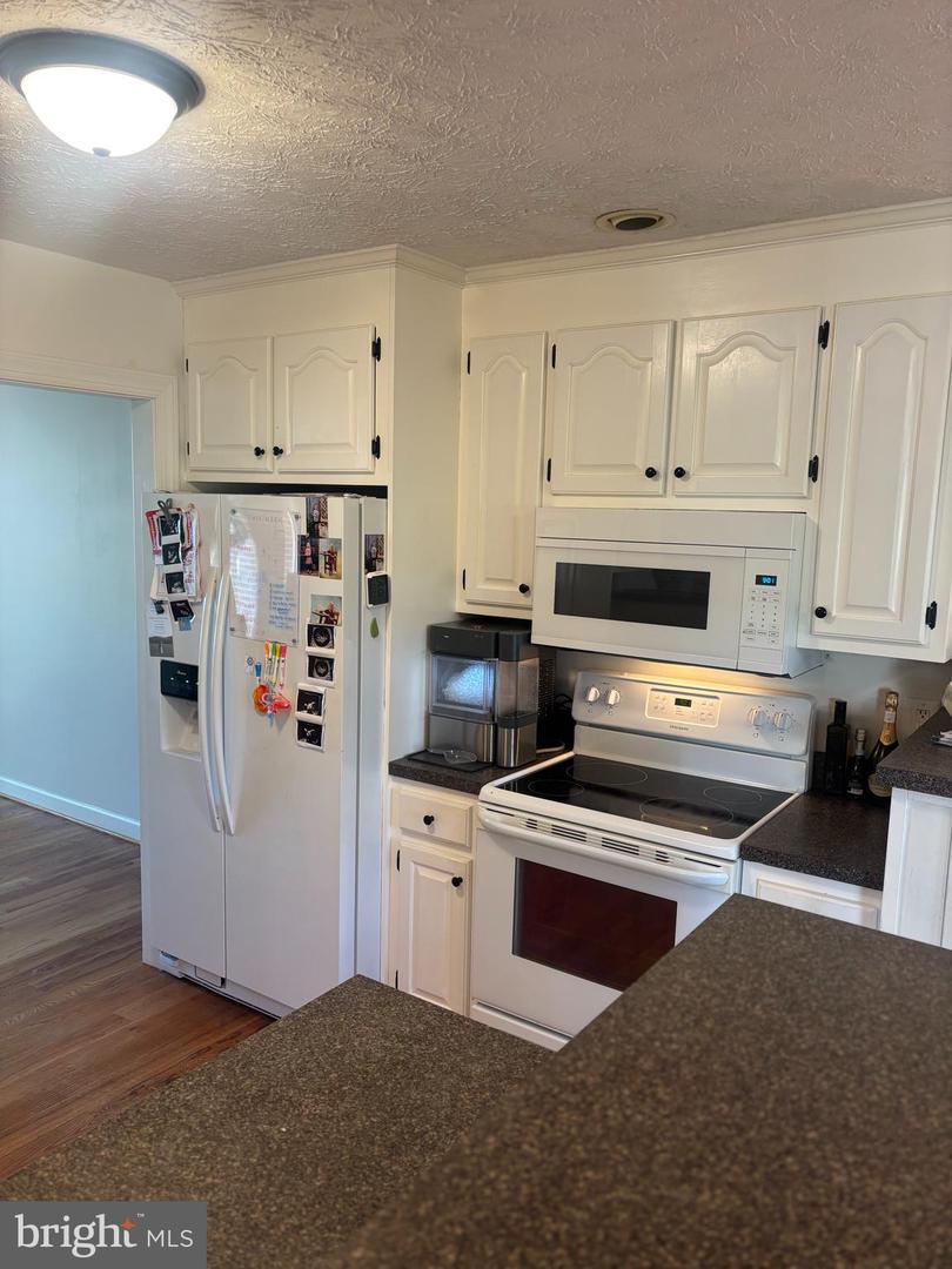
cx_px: 476
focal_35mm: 26
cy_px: 634
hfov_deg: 53.1
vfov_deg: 67.3
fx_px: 953
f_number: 1.6
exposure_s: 1/60
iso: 125
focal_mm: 5.96
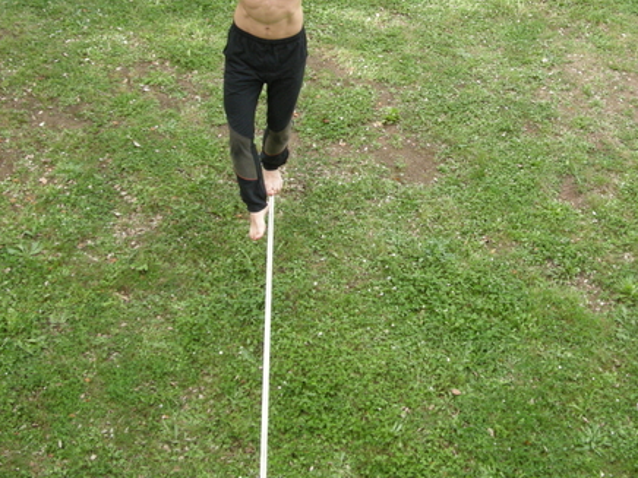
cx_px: 426
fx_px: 1216
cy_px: 139
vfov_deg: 22.1
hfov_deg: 29.2
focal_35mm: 66
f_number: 3.1
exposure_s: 1/250
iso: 189
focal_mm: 9.6
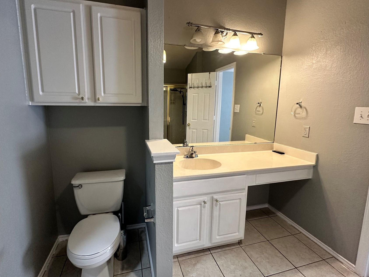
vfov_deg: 74.6
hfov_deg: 91.0
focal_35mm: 17
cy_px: 129
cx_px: 175
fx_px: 181
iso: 200
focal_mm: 2.22
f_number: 2.2
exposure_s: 1/60
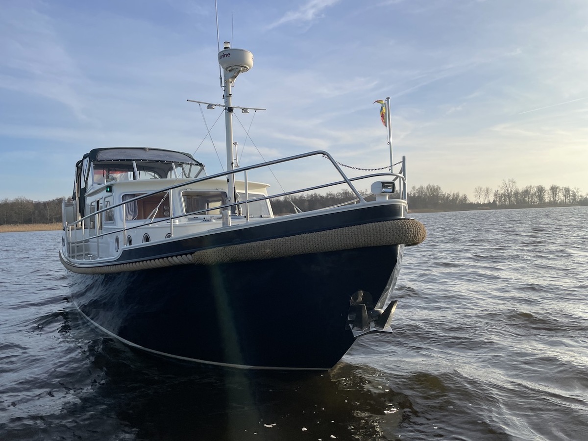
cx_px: 294
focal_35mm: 26
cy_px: 220
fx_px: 442
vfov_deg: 53.1
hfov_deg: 67.3
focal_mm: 4.2
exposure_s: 1/3125
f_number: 1.6
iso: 32
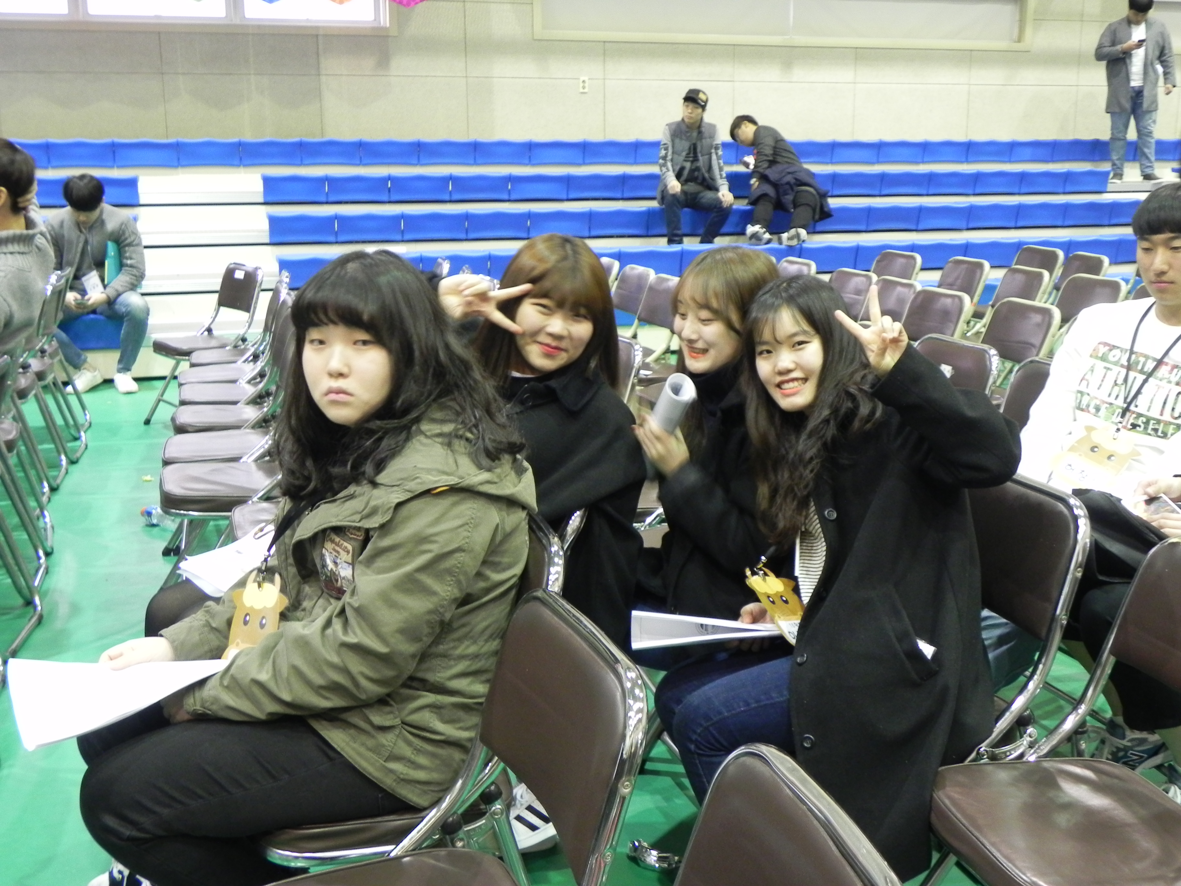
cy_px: 443
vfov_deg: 38.7
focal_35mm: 37
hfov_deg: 50.1
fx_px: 1262
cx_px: 590
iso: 400
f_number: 3.2
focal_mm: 6.6
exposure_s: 1/9.9
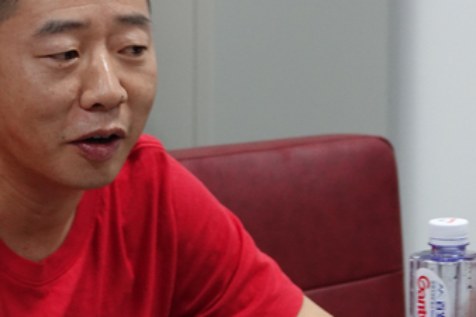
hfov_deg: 6.0
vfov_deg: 4.0
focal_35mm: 341
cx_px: 104
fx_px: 4506
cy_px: 235
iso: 800
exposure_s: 1/30
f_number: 4
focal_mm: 52.82
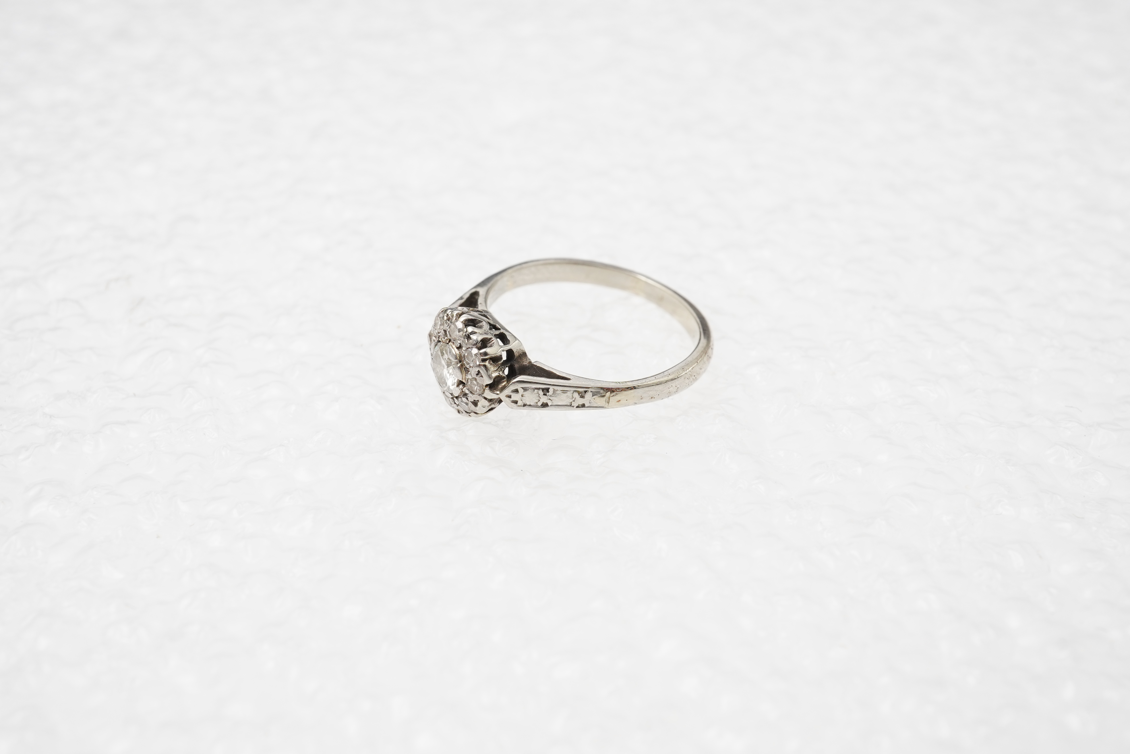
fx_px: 1412
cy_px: 377
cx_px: 565
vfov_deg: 29.9
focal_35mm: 45
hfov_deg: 43.6
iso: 500
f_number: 20
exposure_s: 1/125
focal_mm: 30
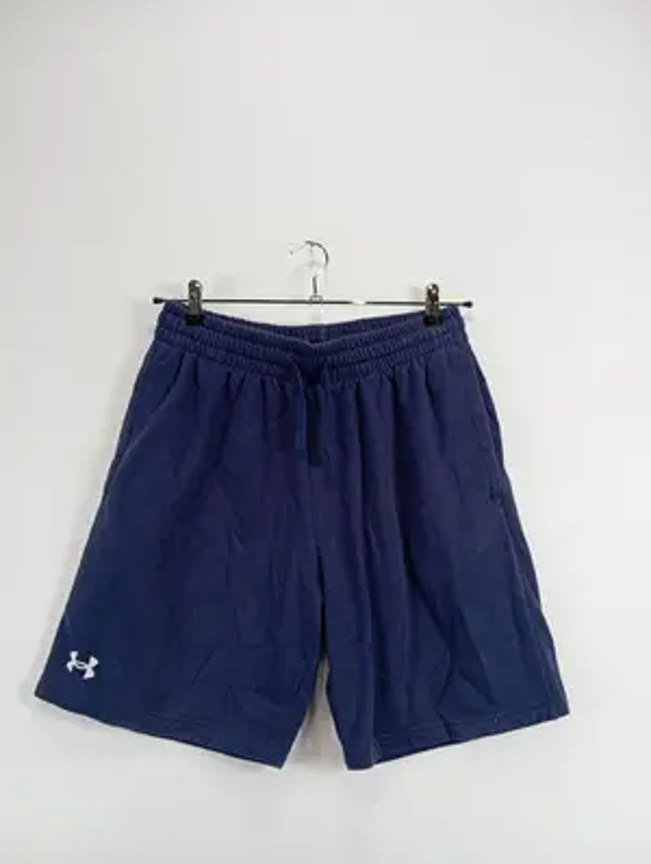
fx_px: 700
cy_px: 432
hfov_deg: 49.9
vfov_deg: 63.4
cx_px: 326
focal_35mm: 28
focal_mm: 4.22
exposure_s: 1/50
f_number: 1.8
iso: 74
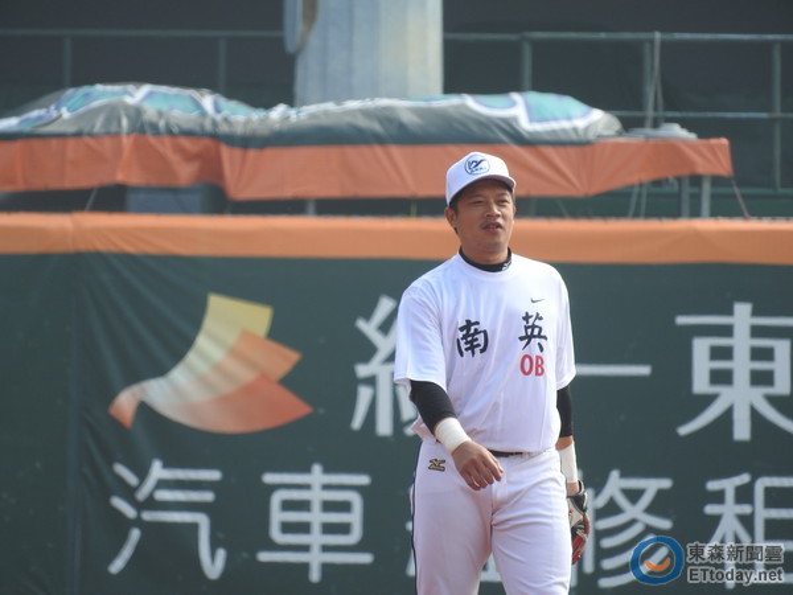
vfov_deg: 1.5
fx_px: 22908
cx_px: 396
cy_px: 298
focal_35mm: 1000
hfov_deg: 2.0
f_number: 5.6
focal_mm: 179.2
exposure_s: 1/320
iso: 100
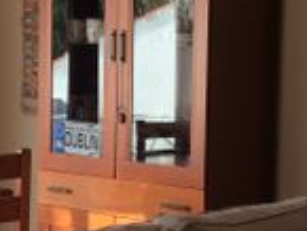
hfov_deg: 14.9
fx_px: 1172
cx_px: 108
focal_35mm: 132
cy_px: 191
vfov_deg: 11.2
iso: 32
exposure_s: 1/144
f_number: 2.4
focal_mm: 3.3
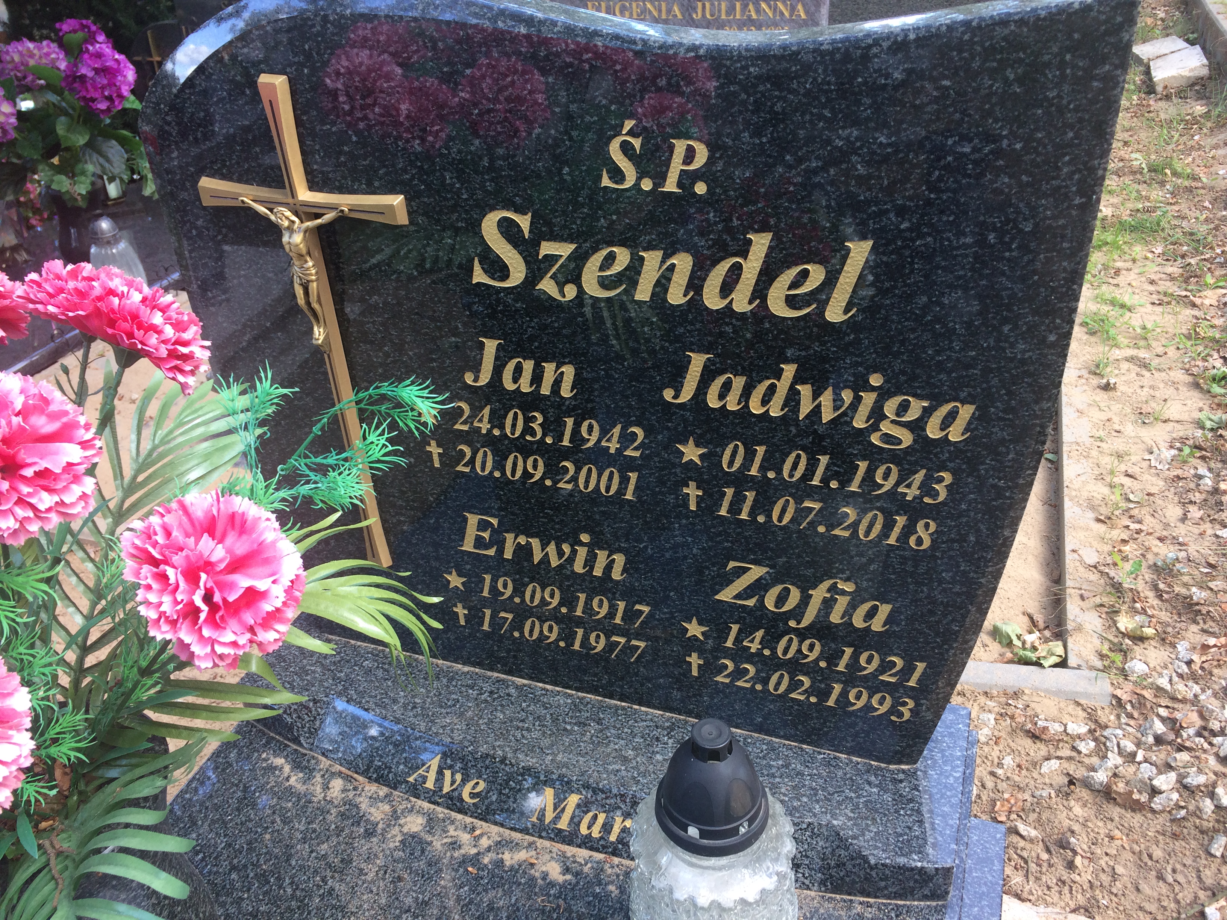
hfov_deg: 61.7
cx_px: 614
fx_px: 1028
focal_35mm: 29
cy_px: 460
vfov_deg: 48.2
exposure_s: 1/100
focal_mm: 4.15
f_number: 2.2
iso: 50
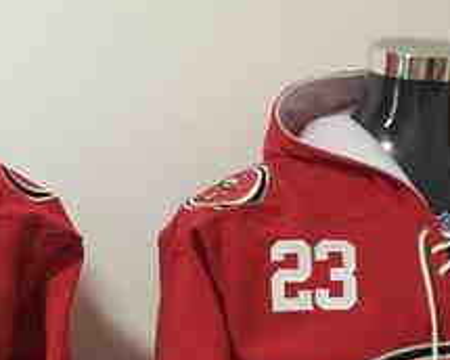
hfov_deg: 20.6
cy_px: 361
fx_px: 1225
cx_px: 109
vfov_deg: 16.4
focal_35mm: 92
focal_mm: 4.15
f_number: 2.2
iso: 160
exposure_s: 1/8
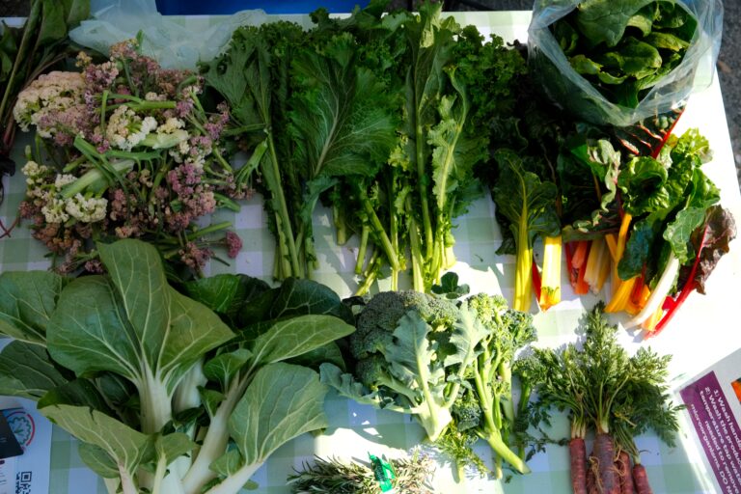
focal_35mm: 45
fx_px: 926
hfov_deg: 43.6
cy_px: 247
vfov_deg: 29.9
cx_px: 370
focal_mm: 30.2
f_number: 5.6
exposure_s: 1/250
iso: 400
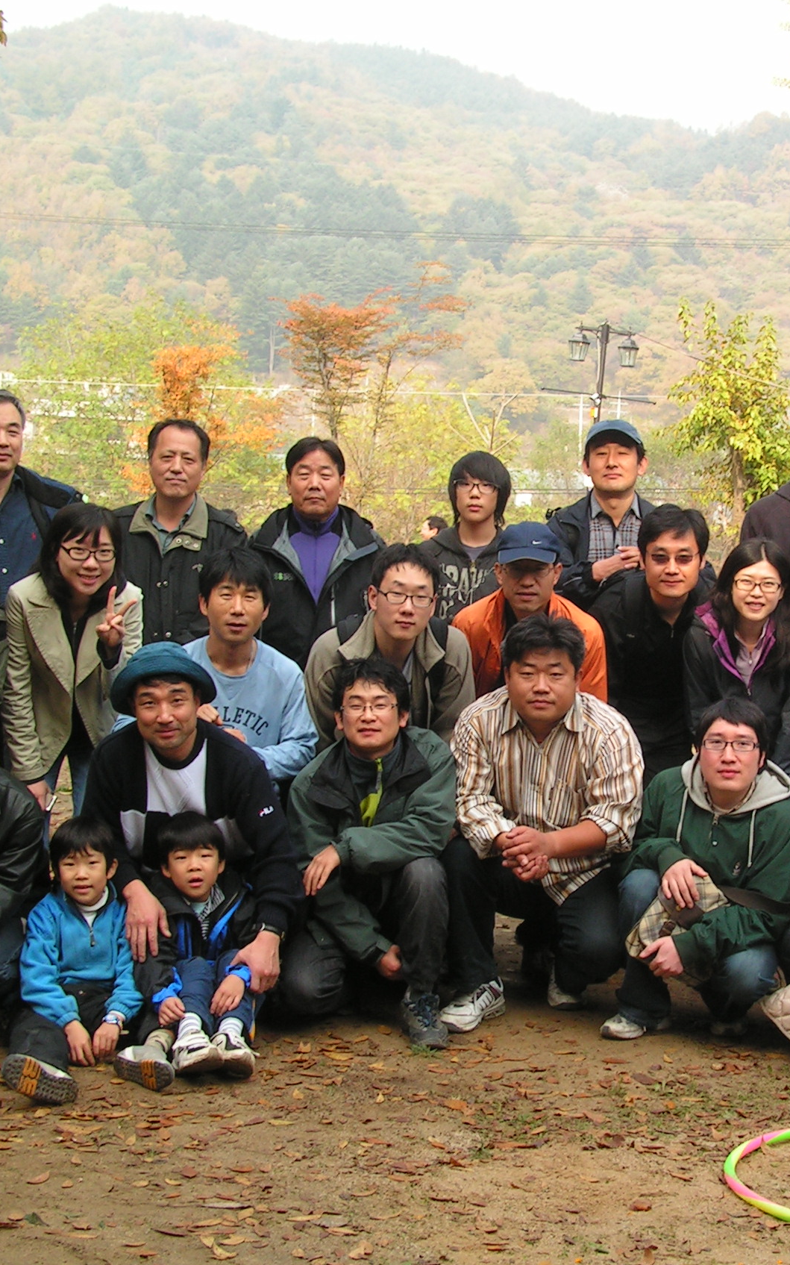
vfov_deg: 37.5
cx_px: 619
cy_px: 635
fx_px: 1861
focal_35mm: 54
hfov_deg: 23.7
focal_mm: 6.3
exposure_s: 1/60
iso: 50
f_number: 5.6
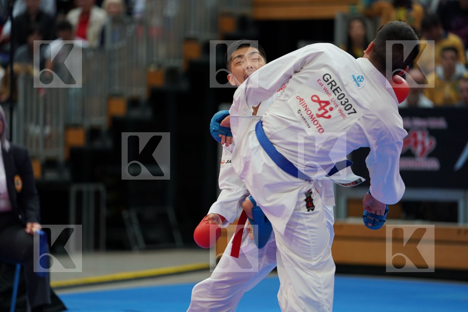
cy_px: 156
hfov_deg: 10.3
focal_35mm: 200
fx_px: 2600
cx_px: 234
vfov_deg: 6.9
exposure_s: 1/1000
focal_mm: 200
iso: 1600
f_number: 2.8
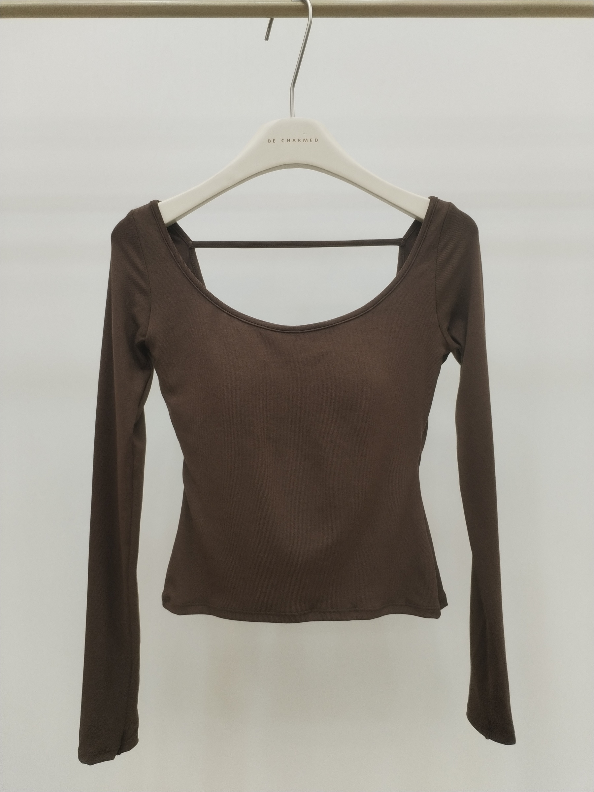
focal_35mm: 29
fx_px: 664
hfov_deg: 48.2
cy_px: 396
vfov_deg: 61.7
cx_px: 297
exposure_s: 1/120
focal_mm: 4.75
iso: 268
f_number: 1.8
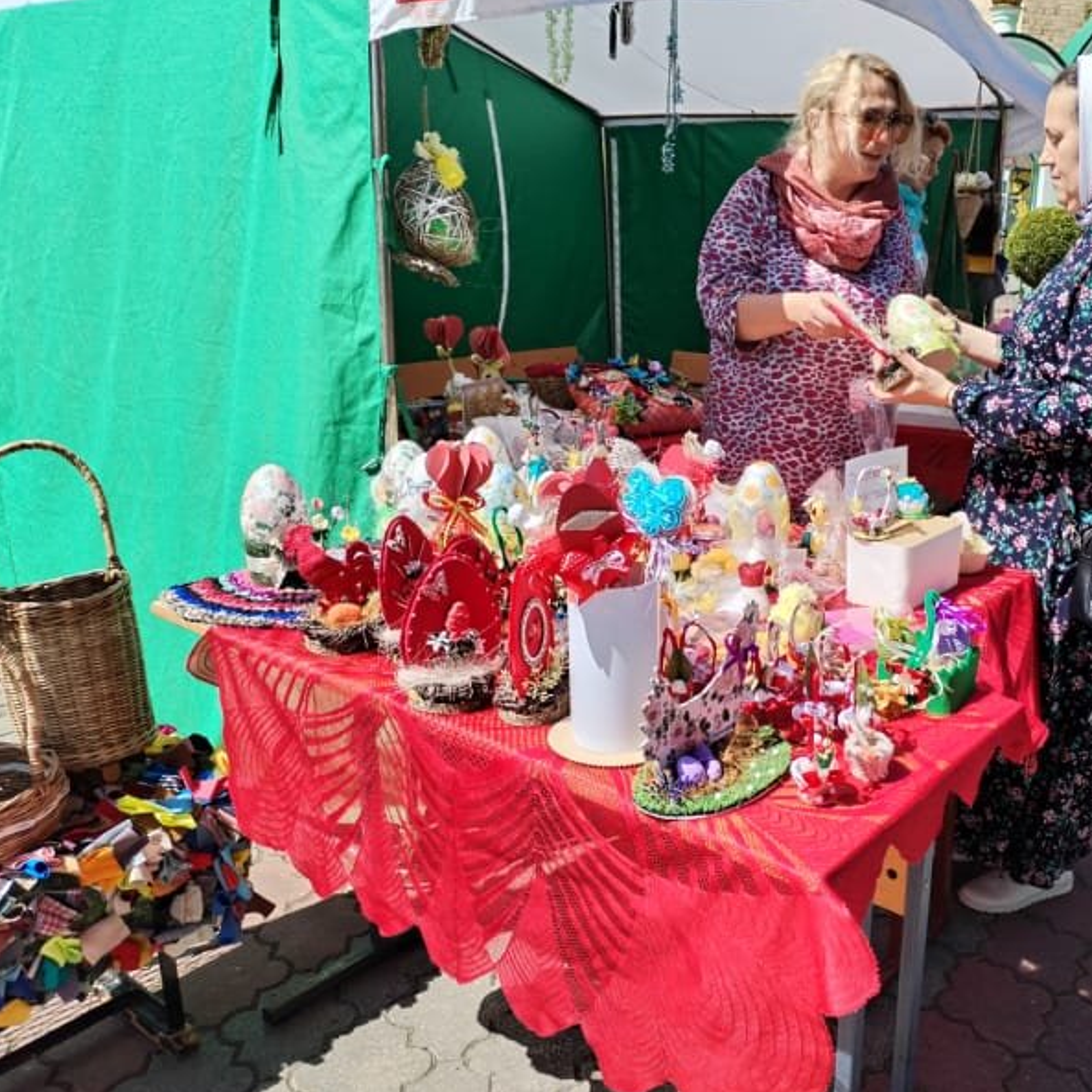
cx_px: 722
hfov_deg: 51.6
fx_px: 1106
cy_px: 547
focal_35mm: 31
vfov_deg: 52.5
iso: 100
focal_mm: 4.75
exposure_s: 1/899
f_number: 1.8
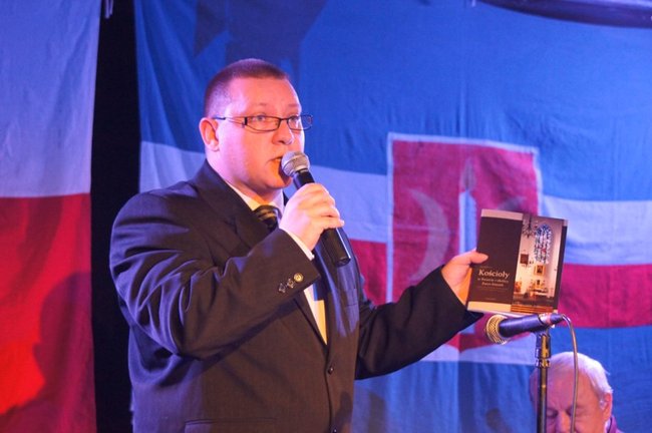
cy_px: 216
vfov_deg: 12.2
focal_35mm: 112
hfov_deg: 18.2
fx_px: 2035
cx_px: 326
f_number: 4.5
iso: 3200
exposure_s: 1/30
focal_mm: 75
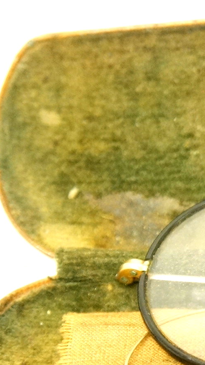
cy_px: 269
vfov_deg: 16.4
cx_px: 336
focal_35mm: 130
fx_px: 1255
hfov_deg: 9.0
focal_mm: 30
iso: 3200
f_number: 4.5
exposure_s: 1/60
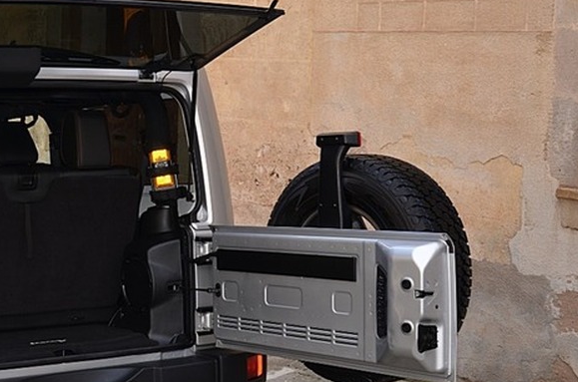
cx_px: 28
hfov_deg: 26.6
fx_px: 1169
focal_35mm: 73
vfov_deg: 18.6
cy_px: 223
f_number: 4
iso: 100
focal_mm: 22
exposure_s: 1/200
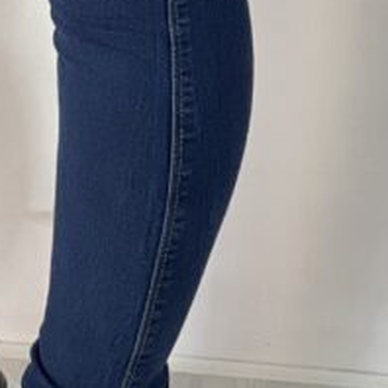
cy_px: -181
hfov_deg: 5.5
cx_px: -16
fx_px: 4058
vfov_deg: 5.4
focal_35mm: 320
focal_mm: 9
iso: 100
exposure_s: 1/120
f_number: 2.8
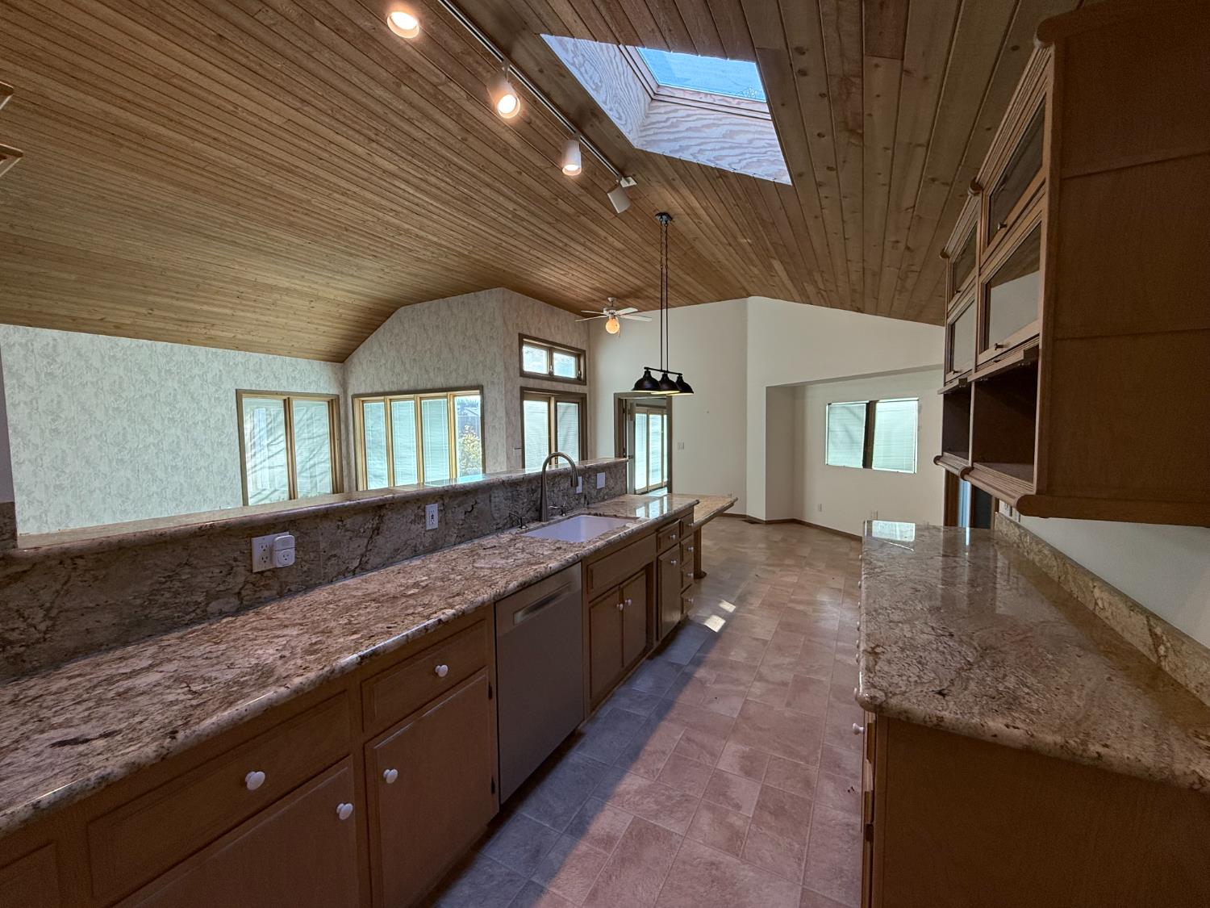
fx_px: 489
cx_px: 605
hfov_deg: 102.1
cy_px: 454
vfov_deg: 85.7
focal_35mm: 14
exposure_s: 1/120
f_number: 2.2
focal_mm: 2.22
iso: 125
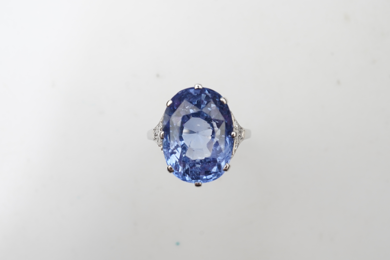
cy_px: 130
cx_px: 195
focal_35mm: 45
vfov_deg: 29.9
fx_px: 487
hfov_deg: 43.6
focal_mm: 30
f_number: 16
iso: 800
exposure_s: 1/125
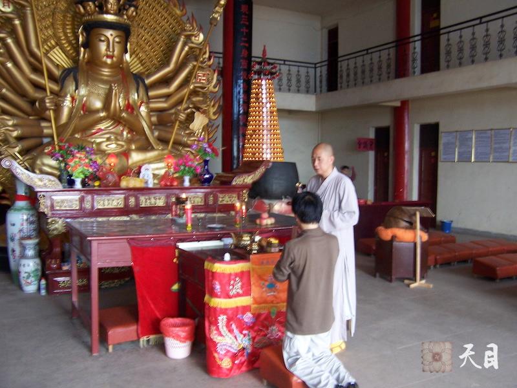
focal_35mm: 33
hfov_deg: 55.4
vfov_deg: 42.9
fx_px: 493
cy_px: 194
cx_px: 258
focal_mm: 5.5
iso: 140
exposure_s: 1/8
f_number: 3.4
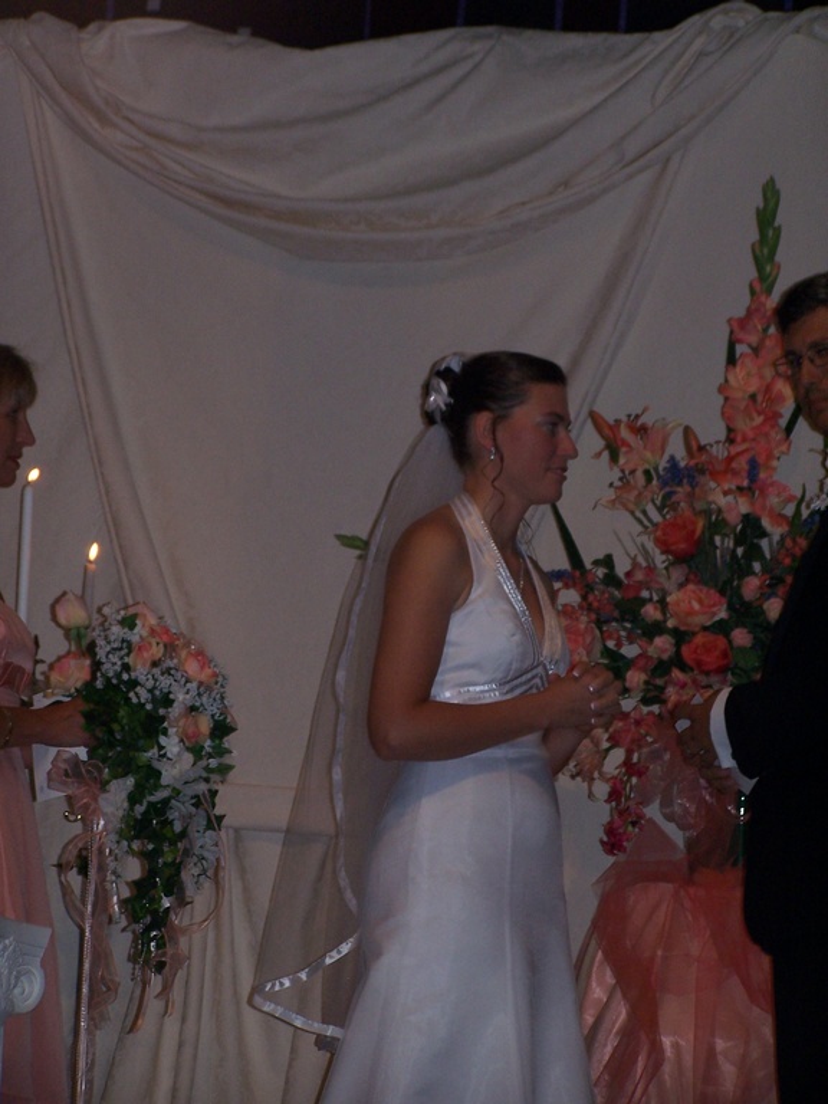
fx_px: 4433
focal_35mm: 139
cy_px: 552
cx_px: 414
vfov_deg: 14.2
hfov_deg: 10.7
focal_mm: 23.1
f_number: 3.2
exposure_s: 1/90
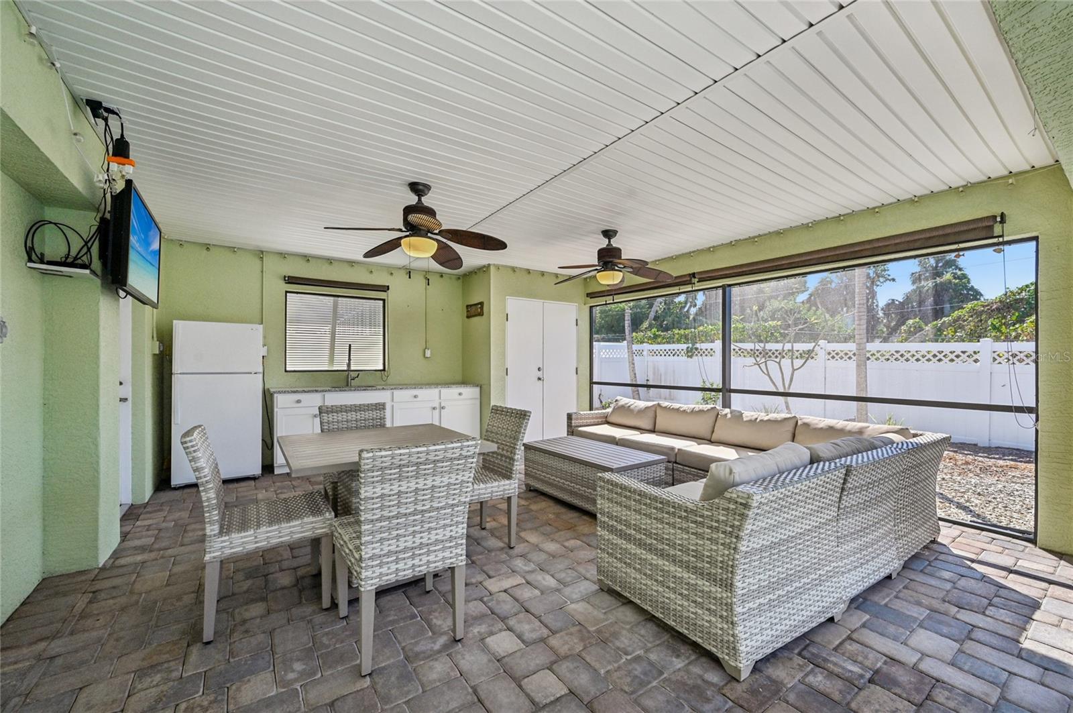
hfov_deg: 104.3
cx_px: 536
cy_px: 356
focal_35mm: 14
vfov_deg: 81.1
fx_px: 417
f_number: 8
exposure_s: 1/320
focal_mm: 14
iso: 400
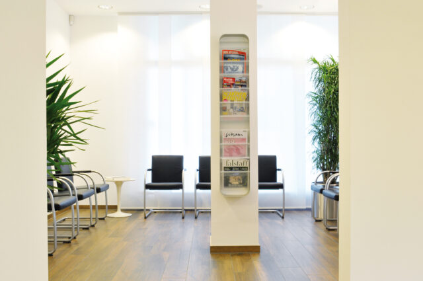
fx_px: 422
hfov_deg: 53.2
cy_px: 140
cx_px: 212
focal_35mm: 36
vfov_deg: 36.8
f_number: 11
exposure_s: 1/2
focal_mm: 24
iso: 400
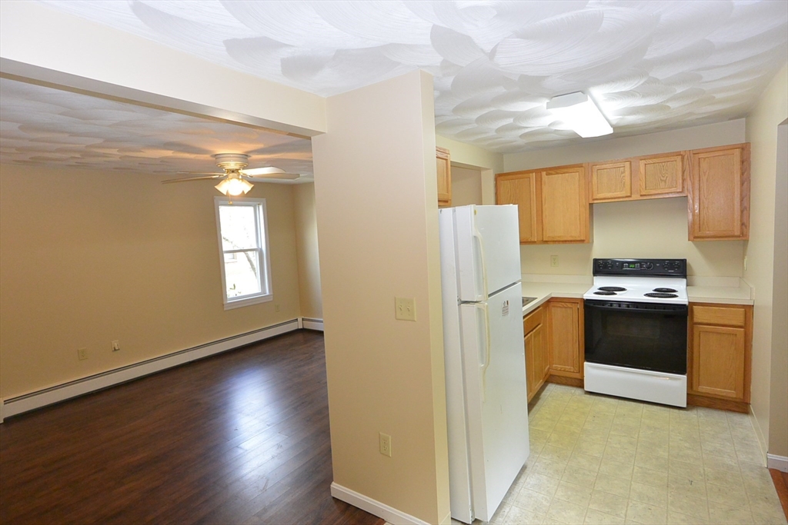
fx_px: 394
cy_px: 262
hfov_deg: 90.0
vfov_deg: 67.4
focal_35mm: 18
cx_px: 394
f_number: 3.5
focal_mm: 6.7
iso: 500
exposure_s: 1/60
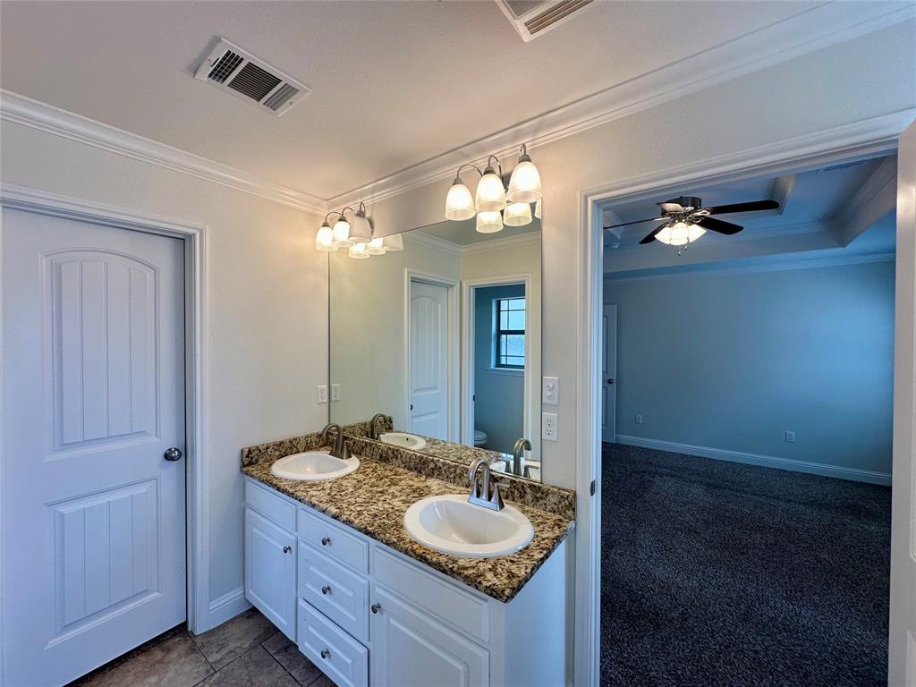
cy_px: 344
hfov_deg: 102.1
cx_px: 458
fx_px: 370
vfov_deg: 85.7
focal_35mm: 14
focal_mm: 2.22
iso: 64
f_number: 2.2
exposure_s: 1/120
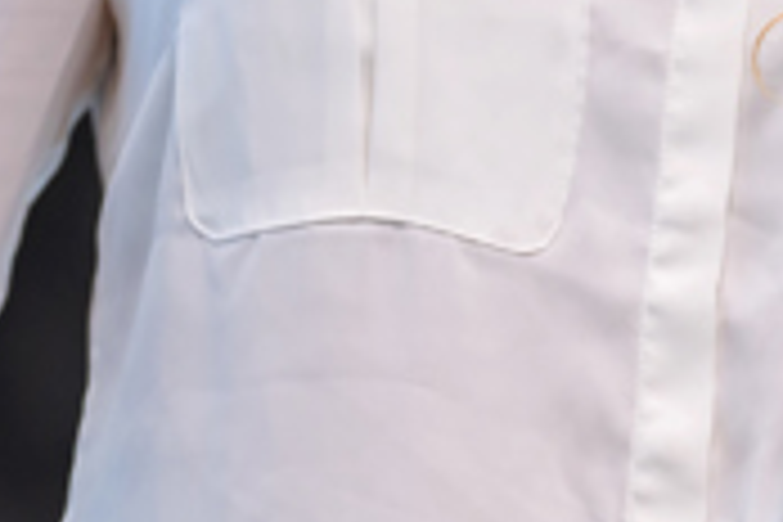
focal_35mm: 614
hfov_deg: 3.4
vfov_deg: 2.2
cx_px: 38
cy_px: -382
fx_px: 13353
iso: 640
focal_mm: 134
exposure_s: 1/200
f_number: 3.2
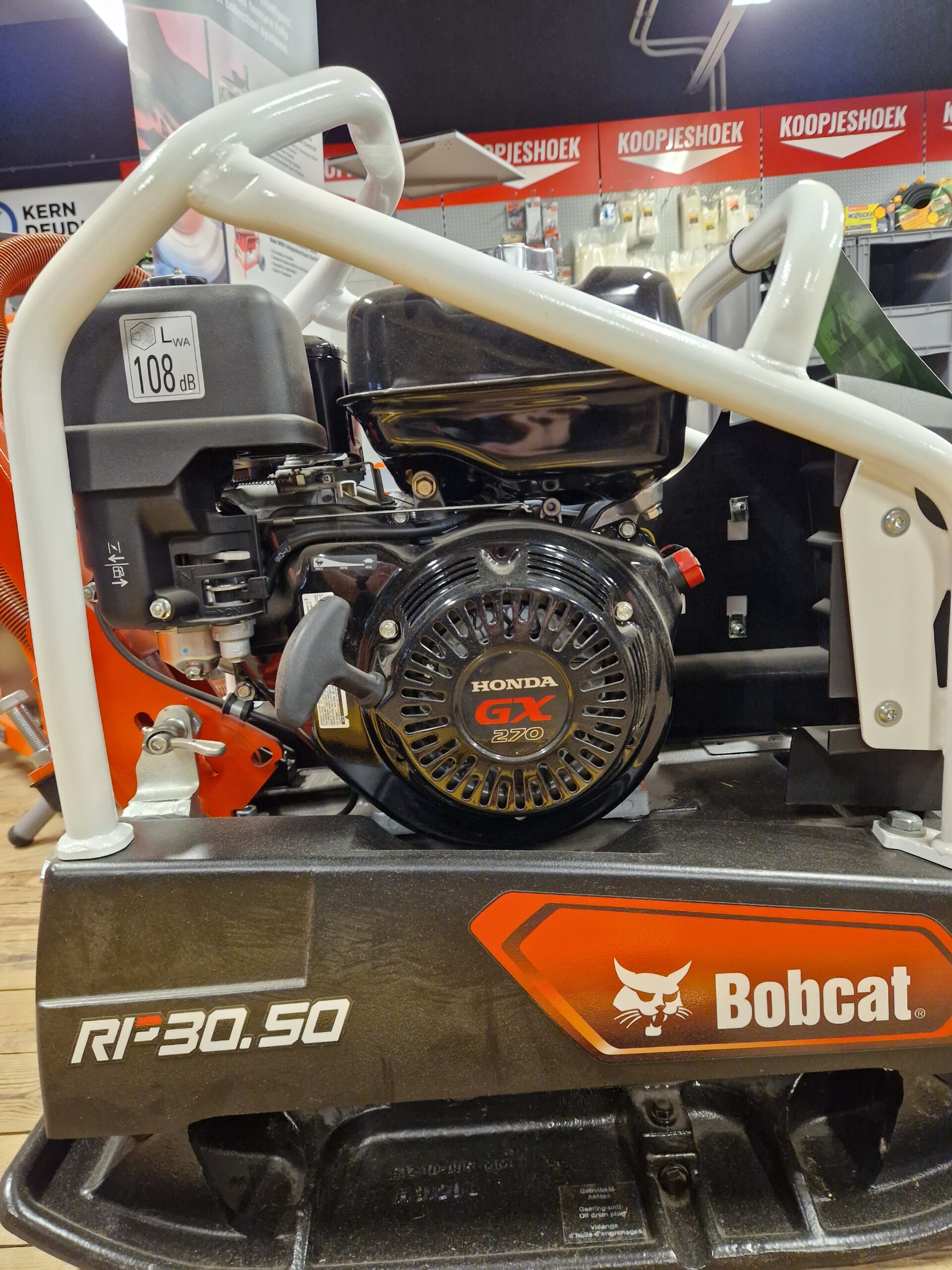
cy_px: 635
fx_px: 843
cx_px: 476
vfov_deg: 73.9
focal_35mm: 23
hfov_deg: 58.9
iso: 500
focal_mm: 5.4
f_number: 1.8
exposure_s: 1/100
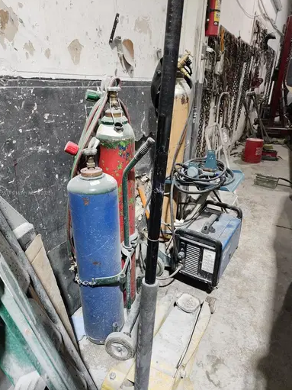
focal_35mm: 24
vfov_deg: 71.6
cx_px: 141
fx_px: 270
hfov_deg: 56.8
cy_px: 193
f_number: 1.8
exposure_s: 1/120
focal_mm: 6.4
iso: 320
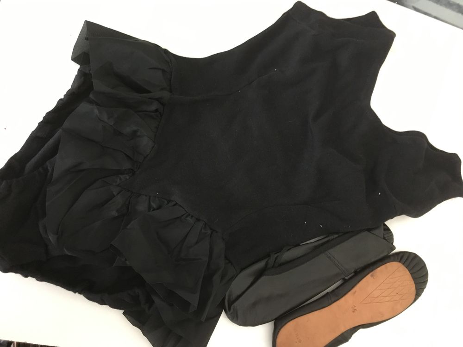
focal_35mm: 29
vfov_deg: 48.2
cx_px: 232
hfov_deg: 61.7
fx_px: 388
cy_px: 174
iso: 200
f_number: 2.2
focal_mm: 4.15
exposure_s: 1/20
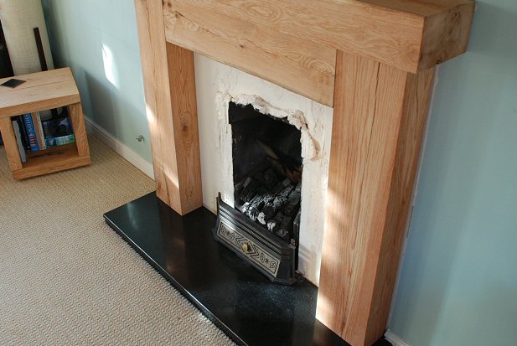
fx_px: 503
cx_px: 233
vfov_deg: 37.9
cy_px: 152
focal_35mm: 35
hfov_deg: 54.3
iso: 400
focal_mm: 18
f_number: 4
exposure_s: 1/60
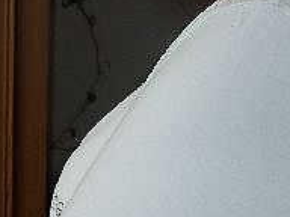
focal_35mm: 106
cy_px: -104
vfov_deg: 13.2
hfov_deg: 18.2
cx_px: 273
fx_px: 888
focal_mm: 5.7
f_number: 2.9
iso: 80
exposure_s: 1/30
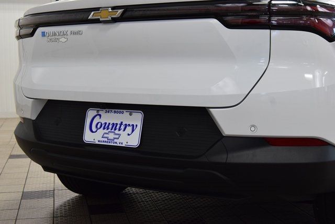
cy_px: 112
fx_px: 503
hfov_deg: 36.9
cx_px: 168
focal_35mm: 54
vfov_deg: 25.1
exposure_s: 1/60
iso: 1600
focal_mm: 36
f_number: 7.1
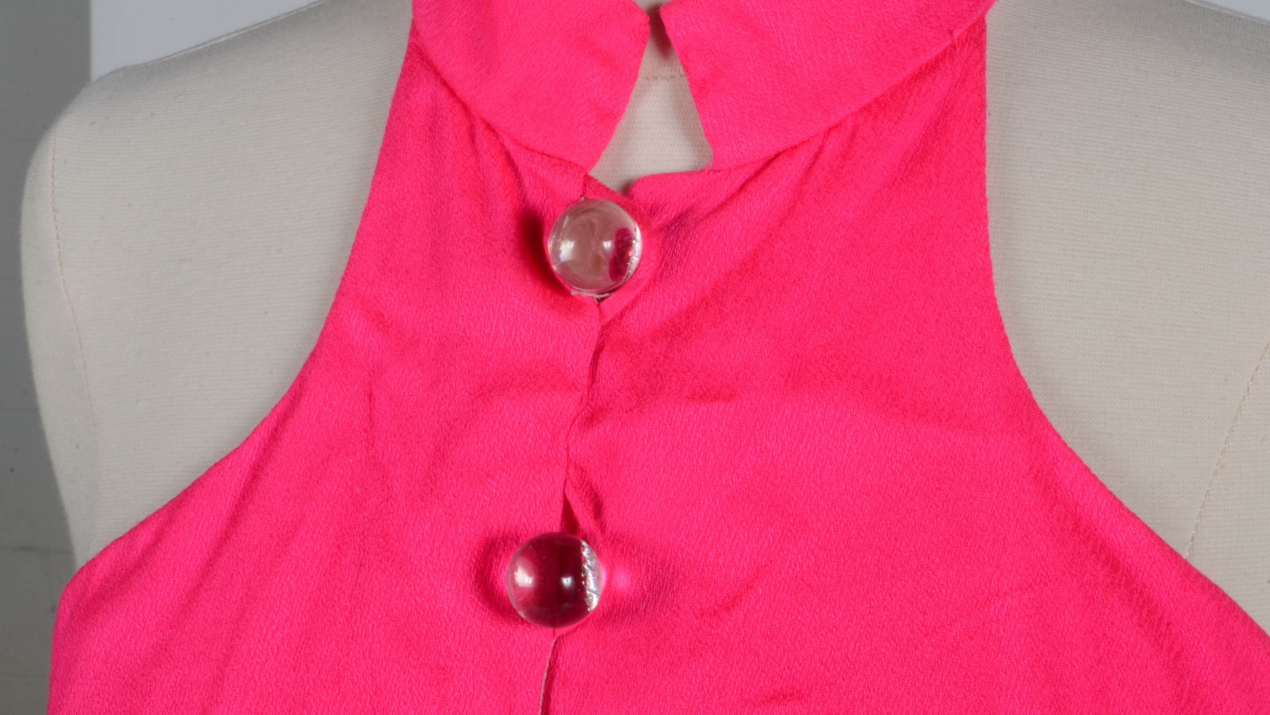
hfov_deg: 24.6
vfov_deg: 14.0
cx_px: 633
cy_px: 334
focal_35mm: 87
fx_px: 2914
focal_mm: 55
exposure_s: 1/125
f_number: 22
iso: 200
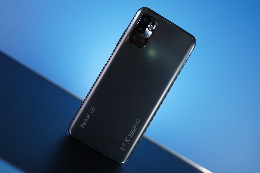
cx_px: 130
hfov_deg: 46.4
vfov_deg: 31.9
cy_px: 86
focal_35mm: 42
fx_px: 303
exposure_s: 1/40
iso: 1250
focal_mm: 28
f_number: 2.8
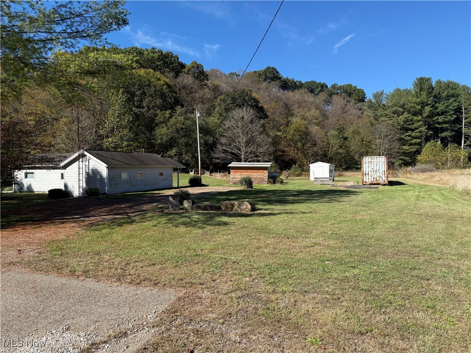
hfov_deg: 71.6
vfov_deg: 56.8
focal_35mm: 24
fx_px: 327
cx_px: 236
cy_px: 176
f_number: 1.78
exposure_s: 1/3759
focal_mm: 6.76
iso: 100
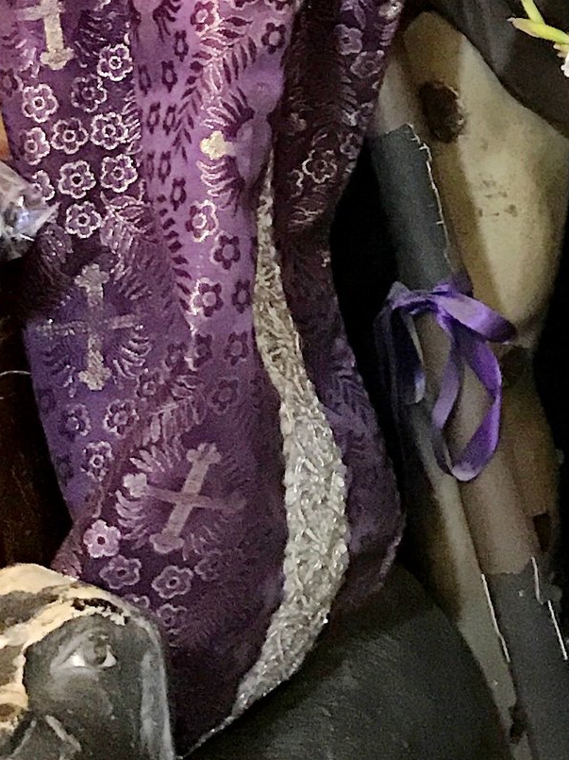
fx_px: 2544
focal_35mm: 116
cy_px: -223
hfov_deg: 11.9
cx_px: 987
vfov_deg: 16.1
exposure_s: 1/15
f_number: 1.8
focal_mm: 3.99
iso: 64
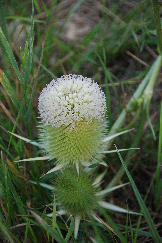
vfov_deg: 16.6
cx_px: 81
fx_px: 828
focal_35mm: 123
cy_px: 122
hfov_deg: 11.2
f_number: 5.3
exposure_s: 1/125
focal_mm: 82
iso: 360
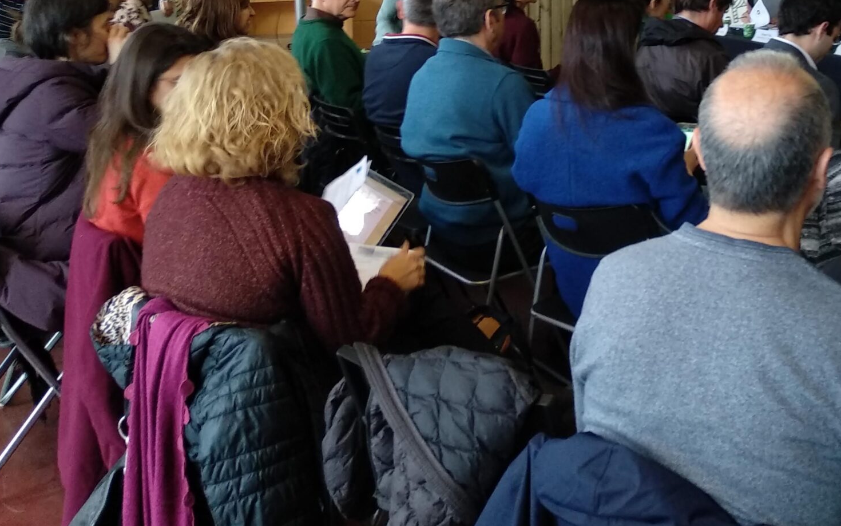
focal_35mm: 48
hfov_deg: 40.9
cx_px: 606
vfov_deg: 25.6
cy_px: 8
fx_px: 1100
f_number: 2.2
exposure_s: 1/33
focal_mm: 3.83
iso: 400
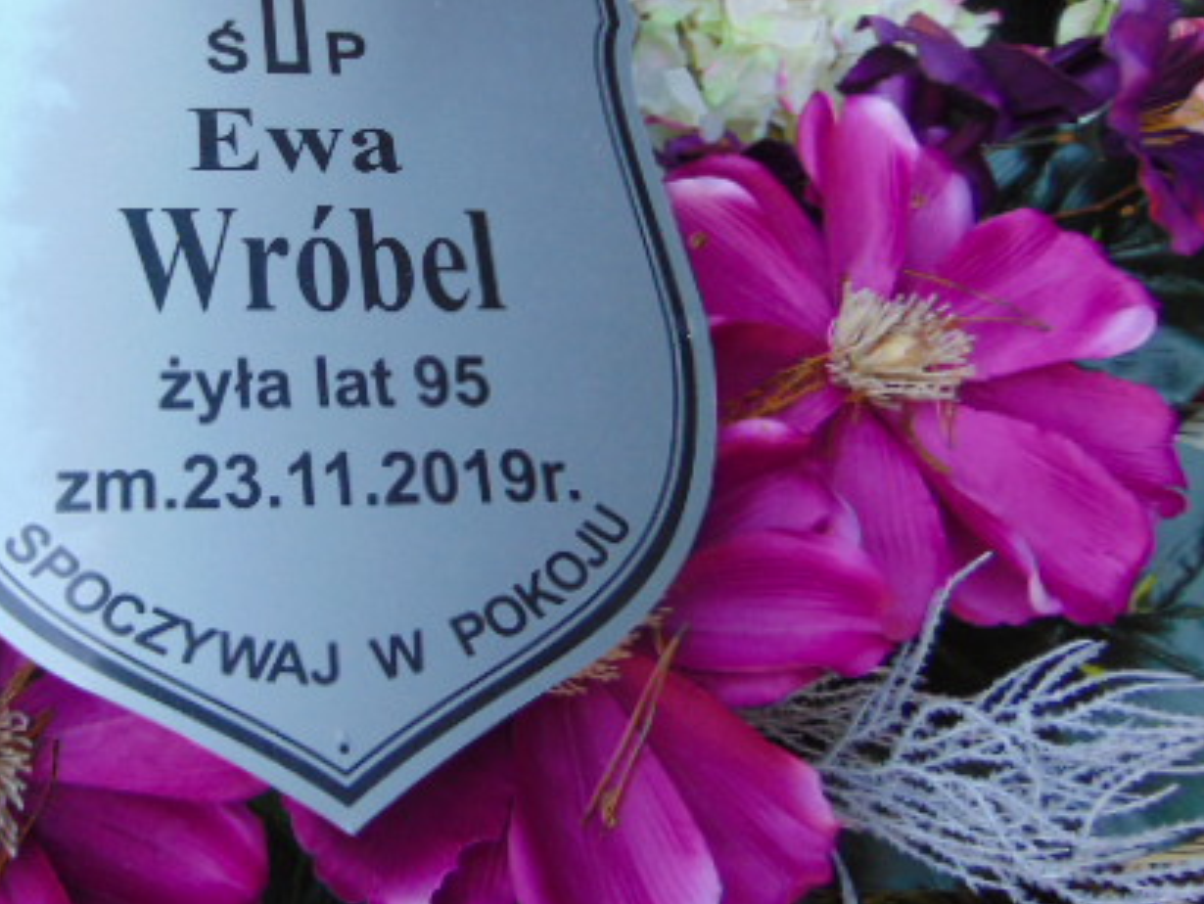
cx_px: 270
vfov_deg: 35.9
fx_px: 1357
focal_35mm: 39
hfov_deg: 45.8
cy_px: 208
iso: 160
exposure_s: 1/50
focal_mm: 4.5
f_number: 3
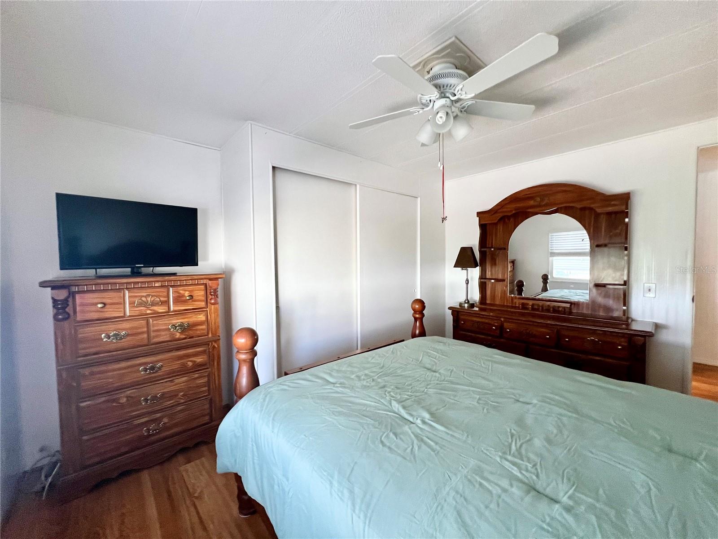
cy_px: 270
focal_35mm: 13
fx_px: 270
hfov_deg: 106.2
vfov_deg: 89.9
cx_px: 359
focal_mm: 1.57
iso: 250
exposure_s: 1/99
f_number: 1.8
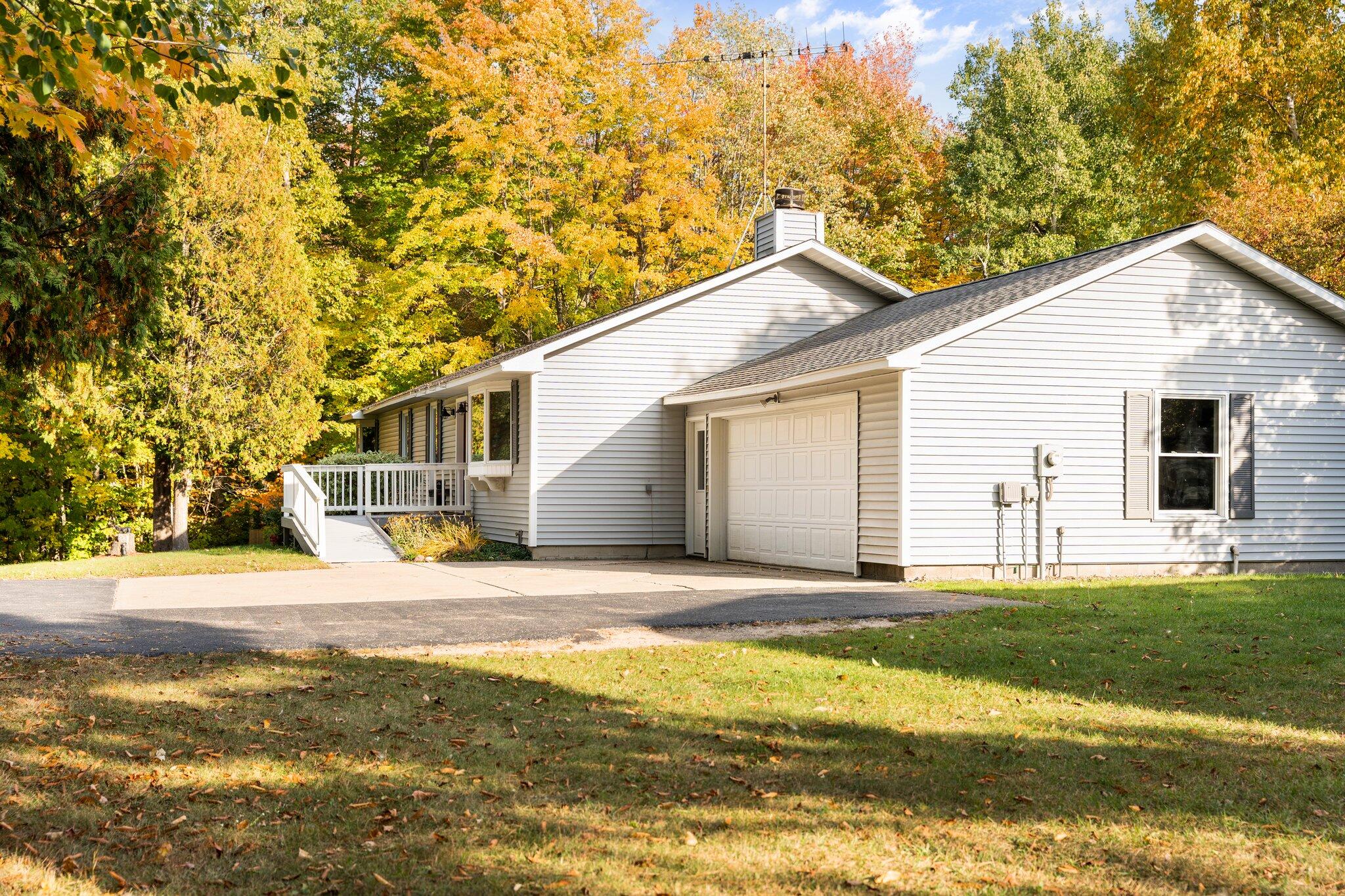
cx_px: 672
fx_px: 1561
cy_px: 448
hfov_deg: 46.6
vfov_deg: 32.0
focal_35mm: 42
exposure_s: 1/400
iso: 200
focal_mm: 41.8
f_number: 4.5
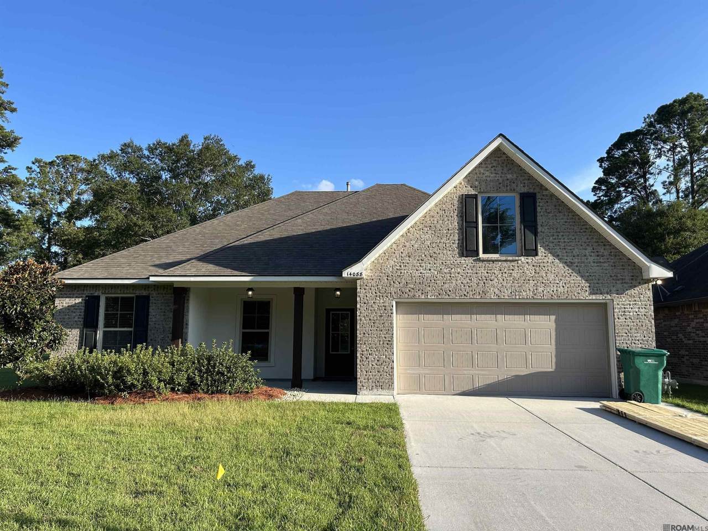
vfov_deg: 53.1
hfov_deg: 67.3
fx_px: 532
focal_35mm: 26
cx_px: 354
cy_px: 266
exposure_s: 1/1972
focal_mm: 5.7
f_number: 1.5
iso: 50
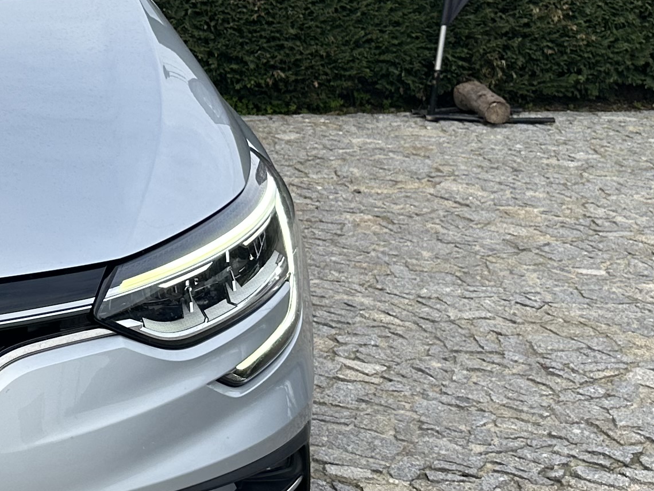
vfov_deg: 17.3
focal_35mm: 85
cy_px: 145
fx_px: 1606
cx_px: -230
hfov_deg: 20.7
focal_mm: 6.86
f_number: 1.78
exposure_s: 1/1374
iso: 80
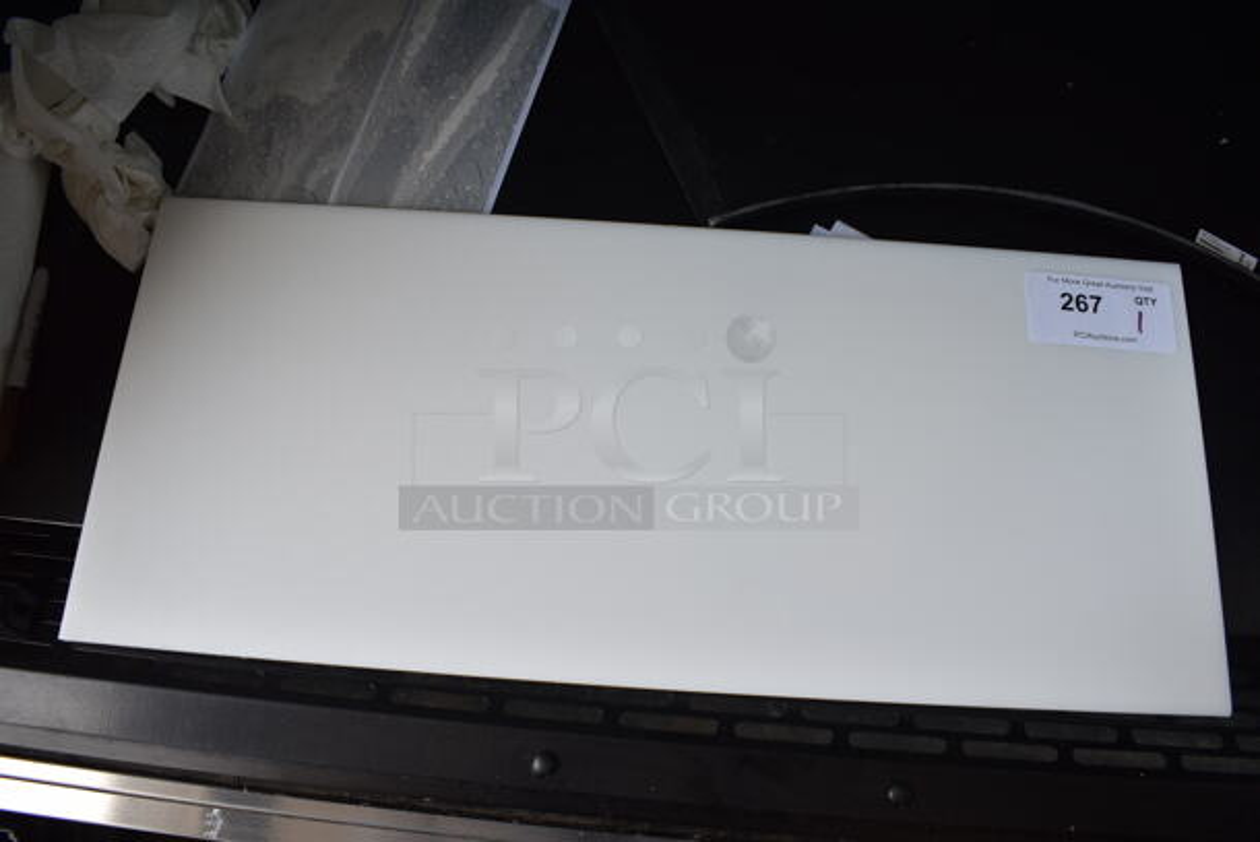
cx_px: 630
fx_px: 946
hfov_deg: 67.3
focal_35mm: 27
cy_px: 421
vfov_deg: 48.0
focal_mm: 18
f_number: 5.6
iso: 100
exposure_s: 1/125
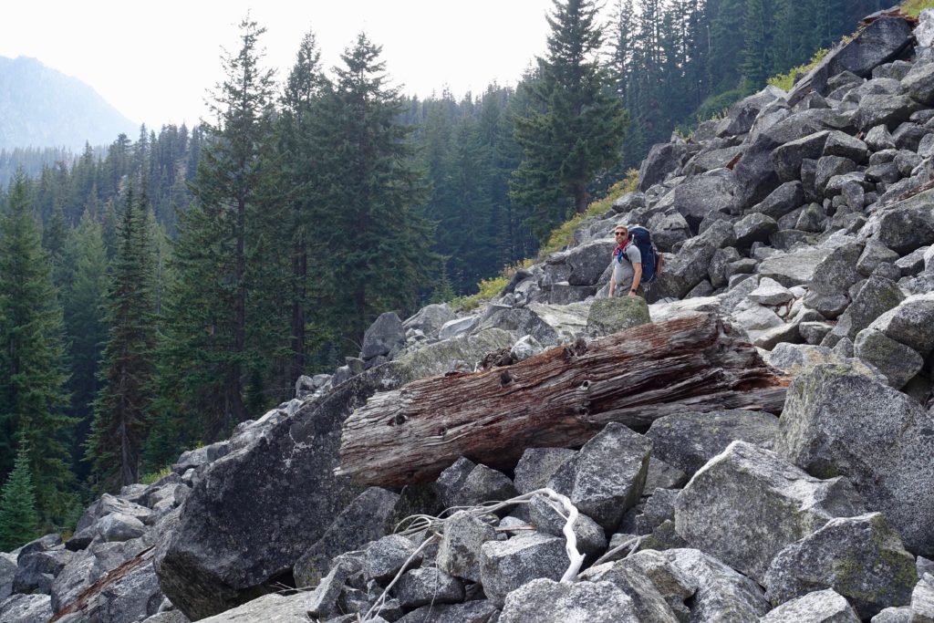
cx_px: 467
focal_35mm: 47
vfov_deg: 28.7
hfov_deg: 41.9
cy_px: 312
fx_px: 1219
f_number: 5.6
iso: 125
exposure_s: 1/100
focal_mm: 17.27
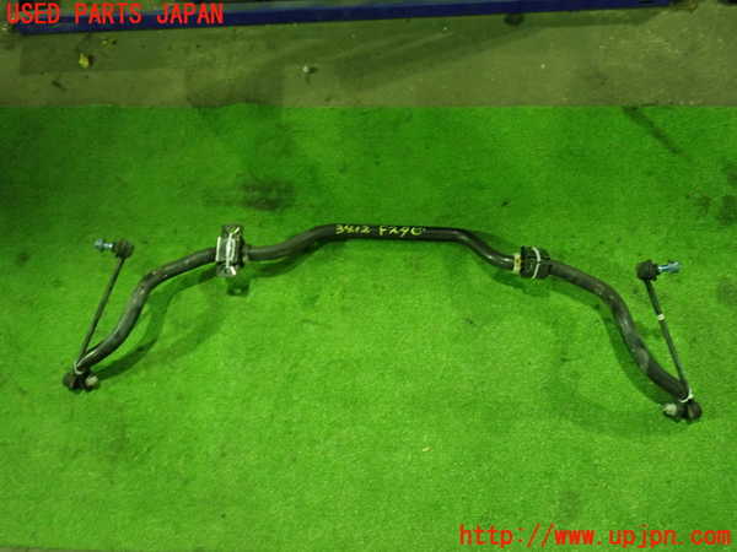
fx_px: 639
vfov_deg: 46.8
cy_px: 276
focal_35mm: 30
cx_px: 368
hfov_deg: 60.0
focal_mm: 5.4
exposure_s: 1/30
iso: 800
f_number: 2.3
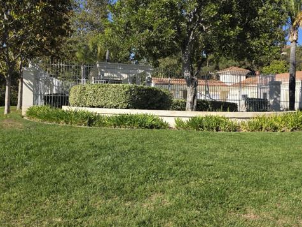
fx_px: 270
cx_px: 158
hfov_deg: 58.3
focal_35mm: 31
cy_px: 101
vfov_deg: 45.4
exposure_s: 1/5017
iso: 80
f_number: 1.7
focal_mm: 6.3
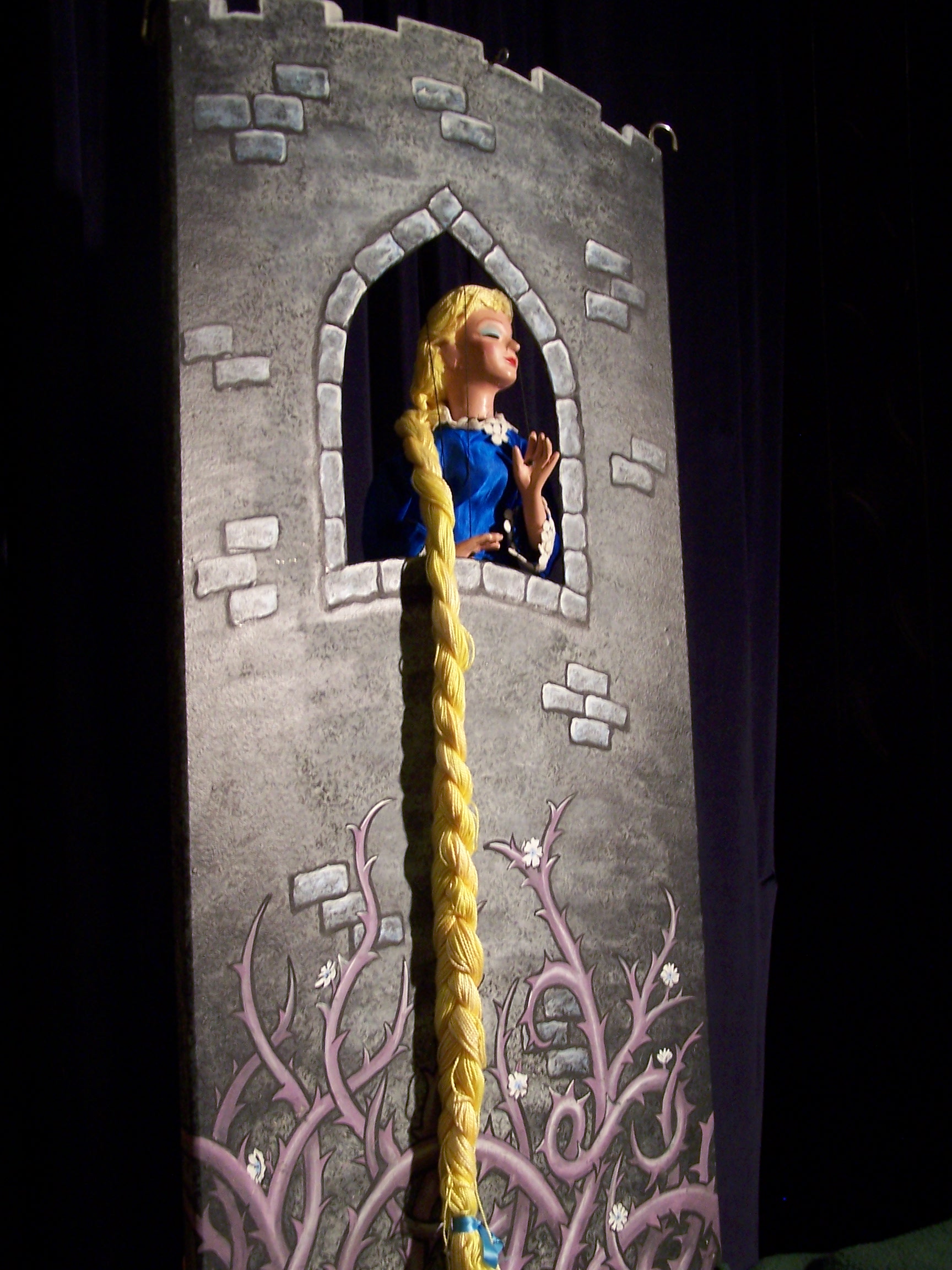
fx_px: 1577
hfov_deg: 33.6
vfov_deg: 43.9
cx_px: 476
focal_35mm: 43
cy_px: 635
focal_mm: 7.1
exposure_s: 1/8
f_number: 2.8
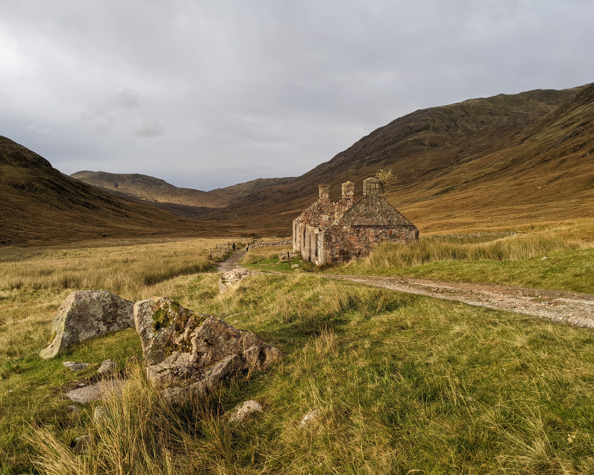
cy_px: 232
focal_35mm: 29
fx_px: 510
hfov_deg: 60.4
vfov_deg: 50.0
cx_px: 287
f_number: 1.8
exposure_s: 1/479
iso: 48
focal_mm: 4.44
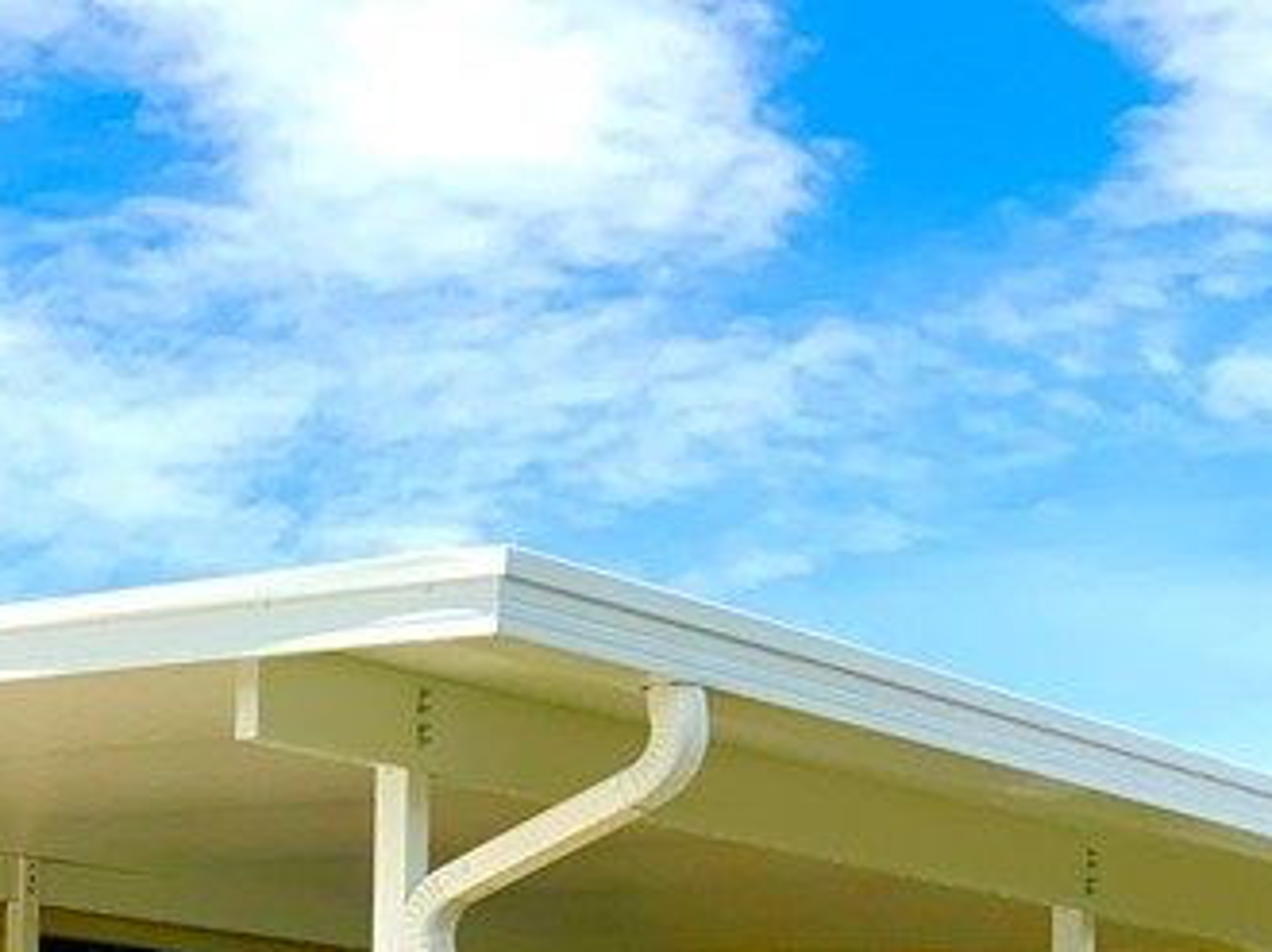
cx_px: -590
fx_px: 3305
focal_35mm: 90
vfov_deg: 15.5
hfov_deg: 19.3
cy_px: 1264
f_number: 1.8
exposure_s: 1/2959
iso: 16
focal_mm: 3
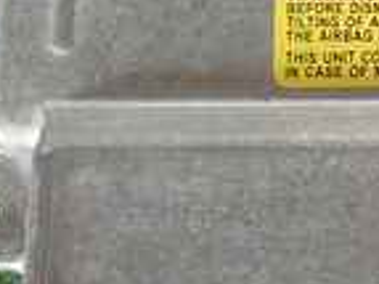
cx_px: 509
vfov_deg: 9.2
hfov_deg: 12.0
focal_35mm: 160
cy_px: 61
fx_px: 1750
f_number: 2.7
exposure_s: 1/80
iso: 200
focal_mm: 6.83
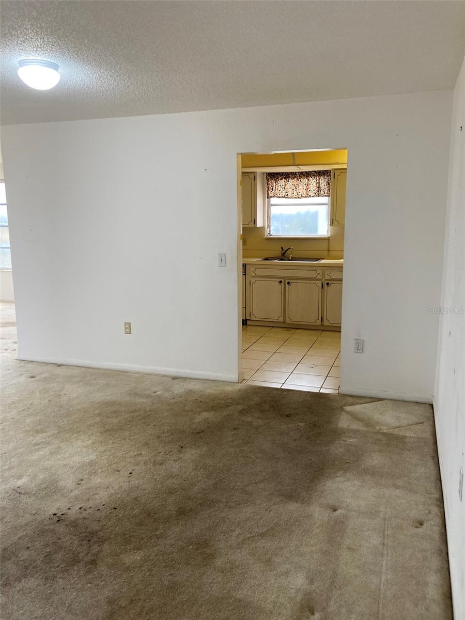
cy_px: 310
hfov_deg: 49.7
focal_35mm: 28
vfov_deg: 63.4
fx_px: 502
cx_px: 232
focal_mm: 3.99
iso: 64
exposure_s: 1/60
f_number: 1.8
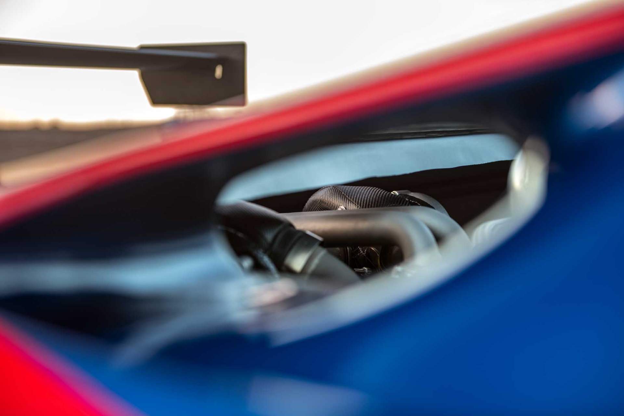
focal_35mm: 55
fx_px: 953
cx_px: 312
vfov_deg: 24.6
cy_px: 208
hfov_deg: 36.2
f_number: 2.8
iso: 100
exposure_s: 1/40
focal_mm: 55
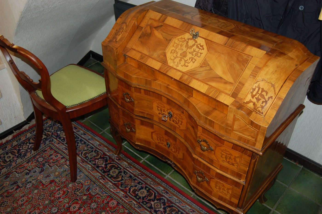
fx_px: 295
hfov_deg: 57.3
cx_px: 161
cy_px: 107
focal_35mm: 33
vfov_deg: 39.9
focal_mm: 22
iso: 400
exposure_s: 1/60
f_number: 3.8
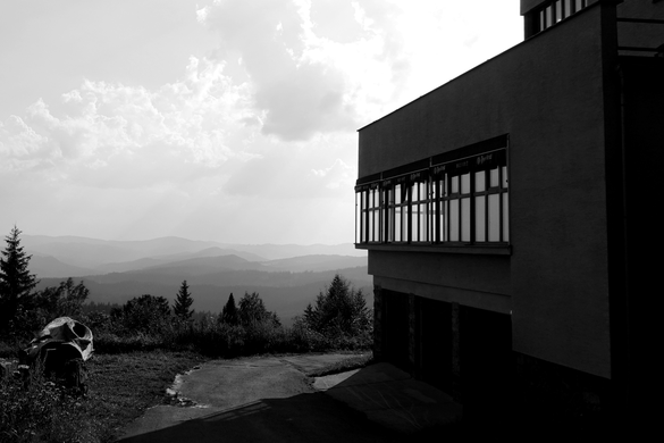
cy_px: 166
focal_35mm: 41
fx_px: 756
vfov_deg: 32.5
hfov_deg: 46.2
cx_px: 188
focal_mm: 9
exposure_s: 1/640
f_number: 8
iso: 125
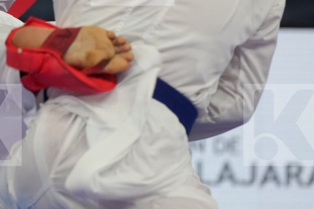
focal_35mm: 647
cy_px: -35
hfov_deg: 3.2
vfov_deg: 2.1
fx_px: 5643
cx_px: -20
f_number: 2.8
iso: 1600
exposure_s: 1/1000
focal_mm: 167
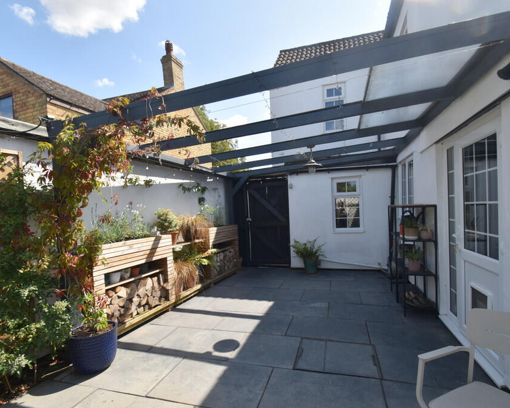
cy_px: 204
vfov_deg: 77.0
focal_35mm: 17
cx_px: 272
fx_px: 257
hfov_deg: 89.5
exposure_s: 1/200
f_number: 10
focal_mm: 10
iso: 160
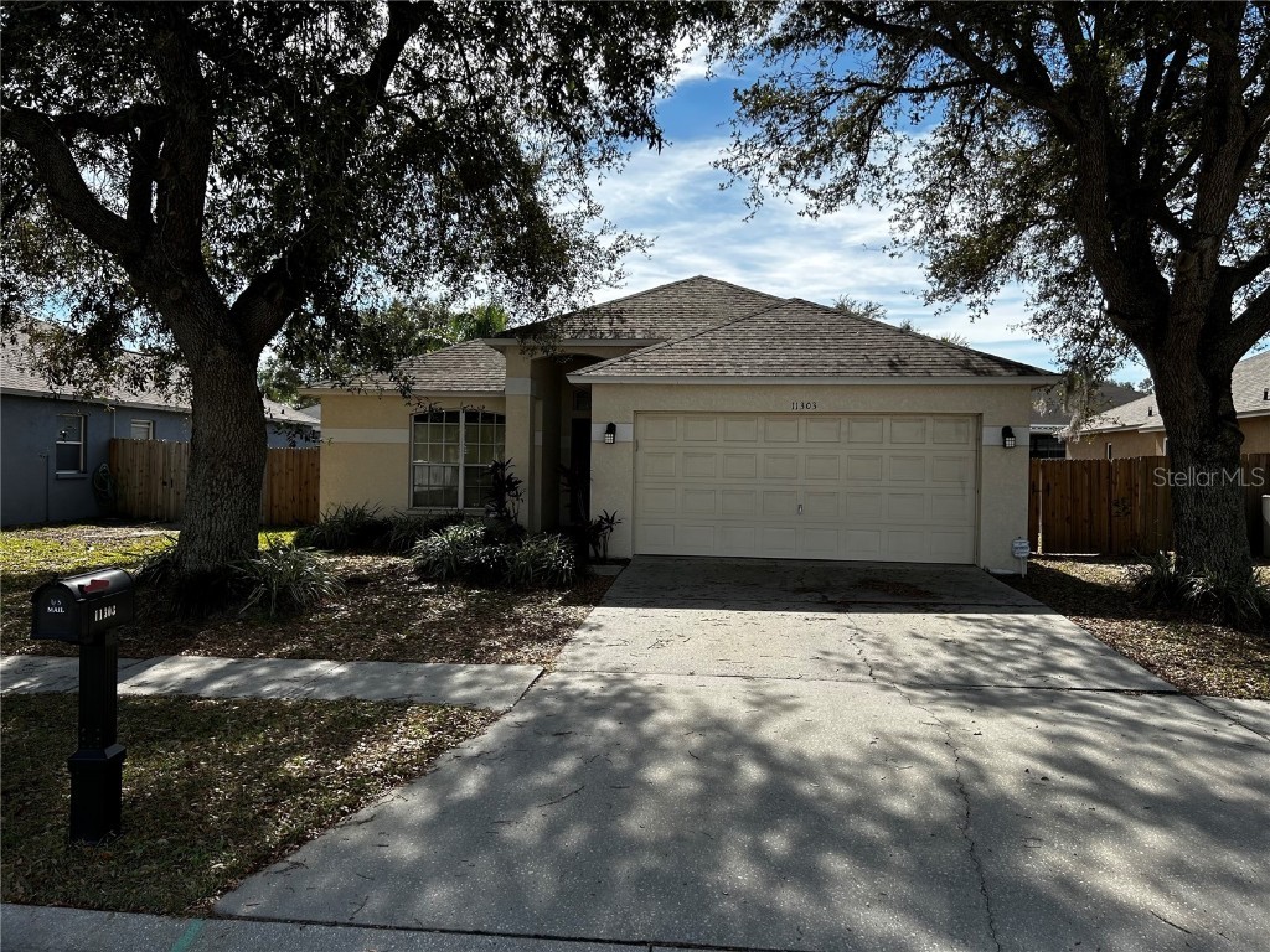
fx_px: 954
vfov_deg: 53.1
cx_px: 635
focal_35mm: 26
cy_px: 476
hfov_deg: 67.3
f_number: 1.5
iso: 50
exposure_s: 1/3165
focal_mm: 5.7
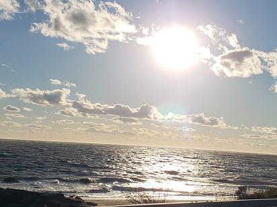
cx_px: 183
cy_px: 84
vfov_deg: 22.5
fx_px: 520
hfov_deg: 29.6
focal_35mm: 65
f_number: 2.4
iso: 50
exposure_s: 1/6758
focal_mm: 4.3
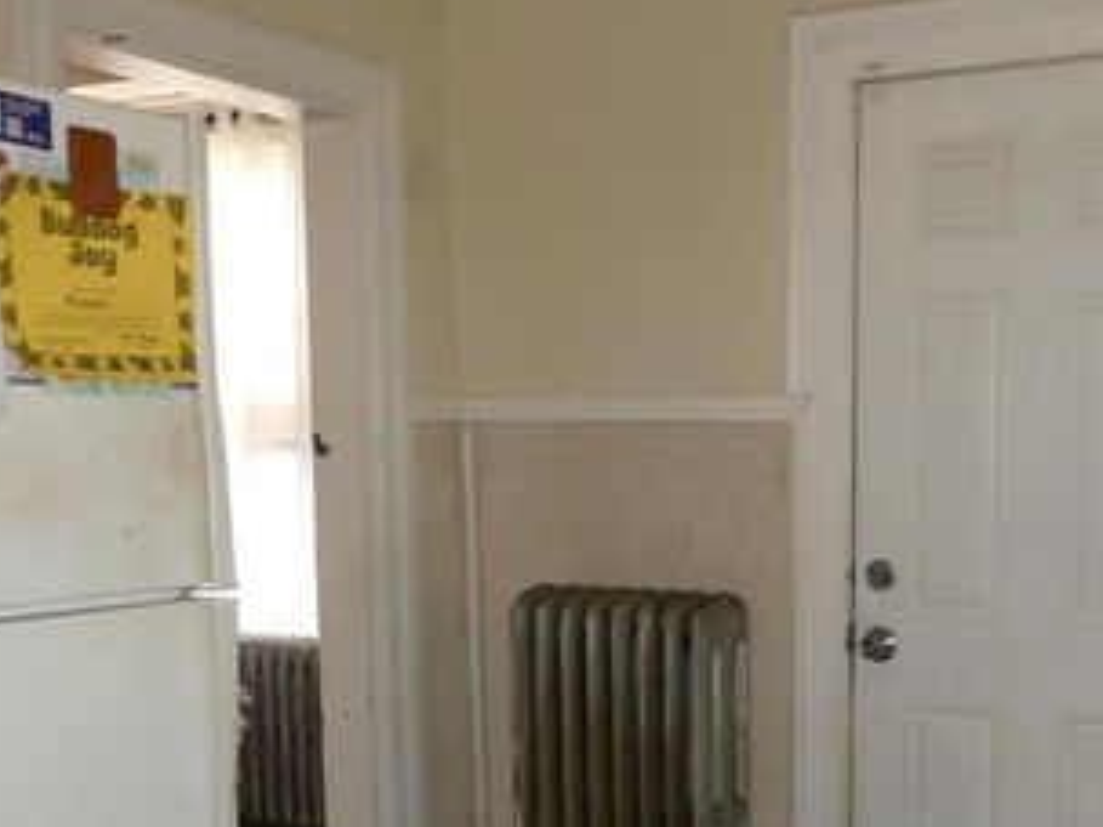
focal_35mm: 47
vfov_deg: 30.3
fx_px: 1497
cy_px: 632
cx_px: 732
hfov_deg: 40.0
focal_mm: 4.3
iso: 800
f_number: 3.3
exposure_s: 1/60
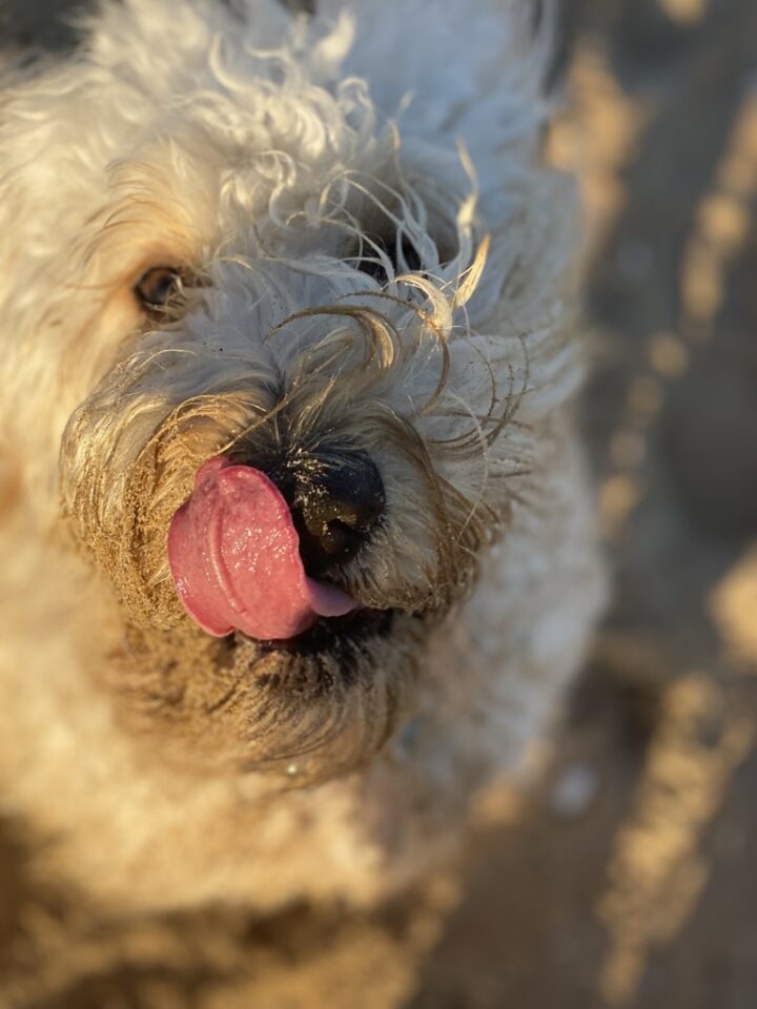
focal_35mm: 52
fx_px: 1516
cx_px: 378
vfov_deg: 36.8
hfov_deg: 28.0
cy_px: 504
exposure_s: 1/888
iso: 20
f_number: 2
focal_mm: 6
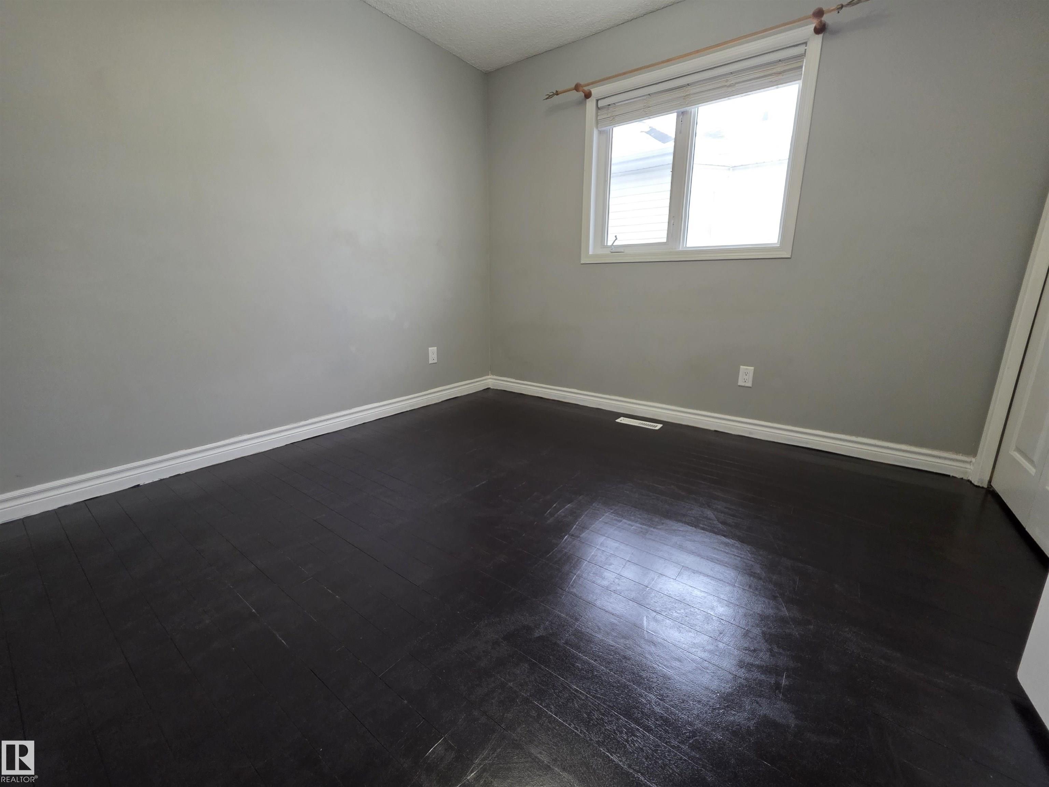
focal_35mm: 13
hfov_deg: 106.2
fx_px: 394
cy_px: 394
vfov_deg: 89.9
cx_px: 524
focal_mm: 2.2
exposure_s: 1/60
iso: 320
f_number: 1.9
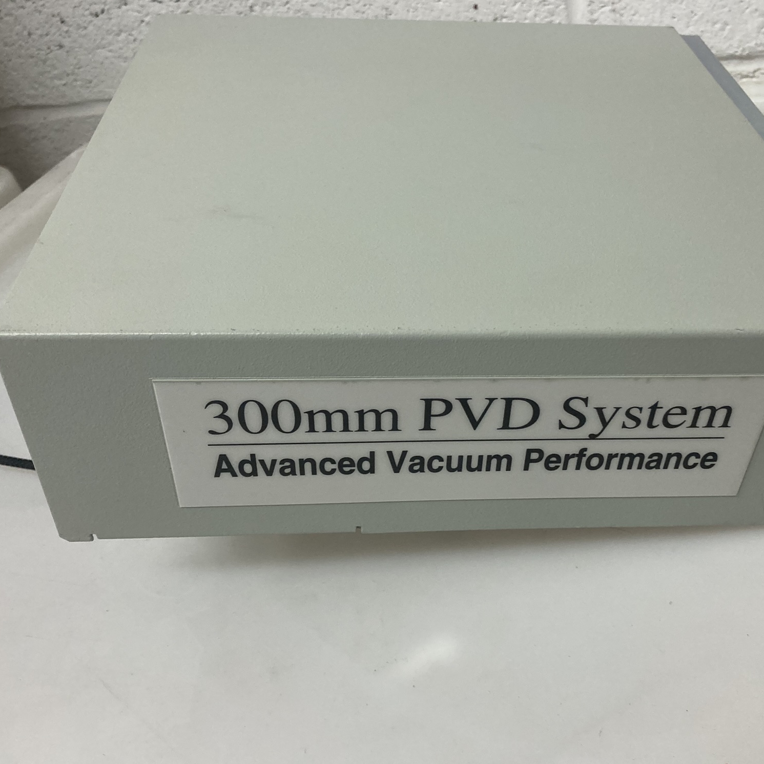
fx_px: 849
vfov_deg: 48.4
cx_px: 444
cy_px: 391
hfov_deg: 48.3
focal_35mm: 34
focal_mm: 3.99
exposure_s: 1/50
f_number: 1.8
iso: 125
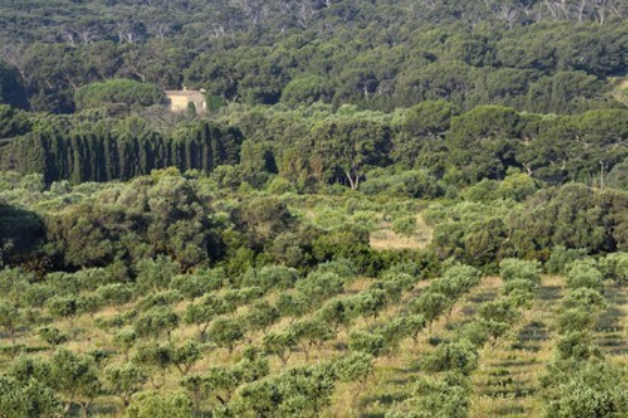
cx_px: 314
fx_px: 2876
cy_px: 209
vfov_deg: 8.3
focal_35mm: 165
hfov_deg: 12.5
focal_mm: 165
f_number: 9
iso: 320
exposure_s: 1/400
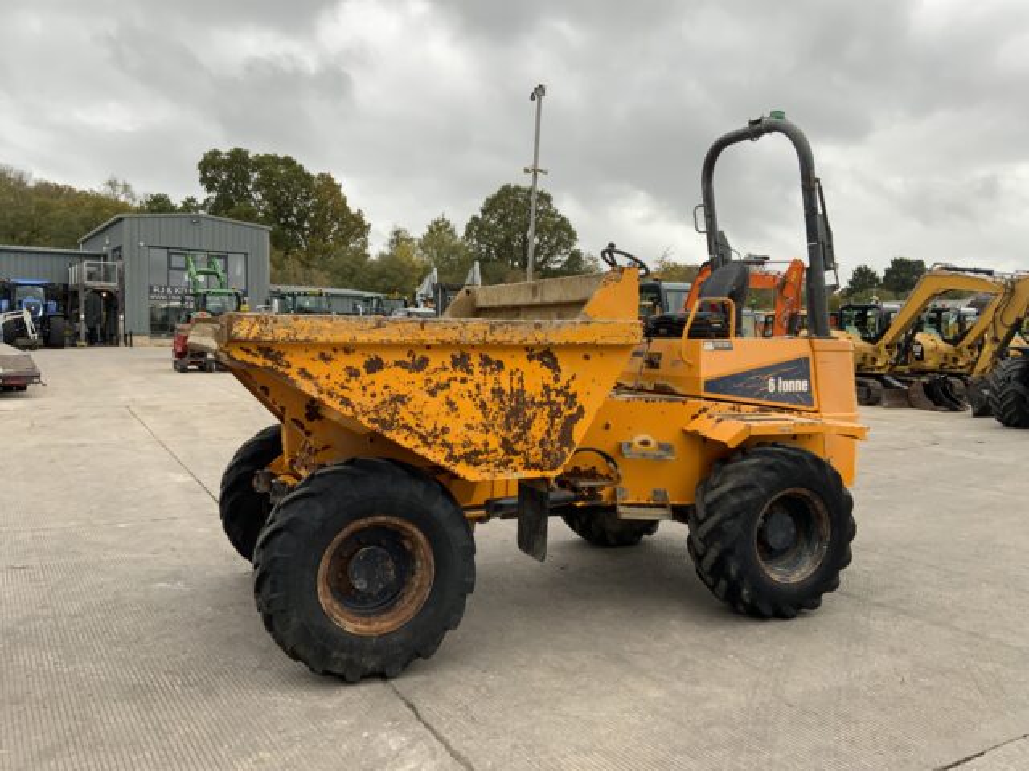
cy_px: 386
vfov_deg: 48.2
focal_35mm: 29
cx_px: 514
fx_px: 862
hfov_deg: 61.7
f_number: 1.8
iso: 16
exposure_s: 1/141
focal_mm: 3
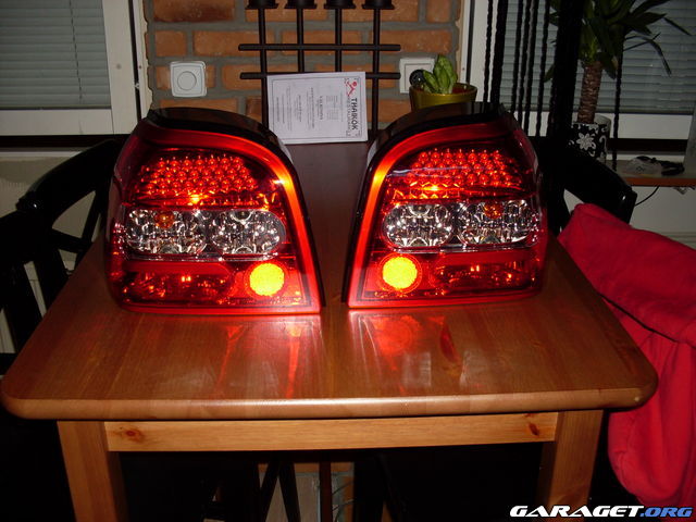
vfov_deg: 37.7
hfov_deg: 49.0
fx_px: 764
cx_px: 348
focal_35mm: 38
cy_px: 261
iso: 100
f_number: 2.8
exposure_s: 1/45
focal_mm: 6.3
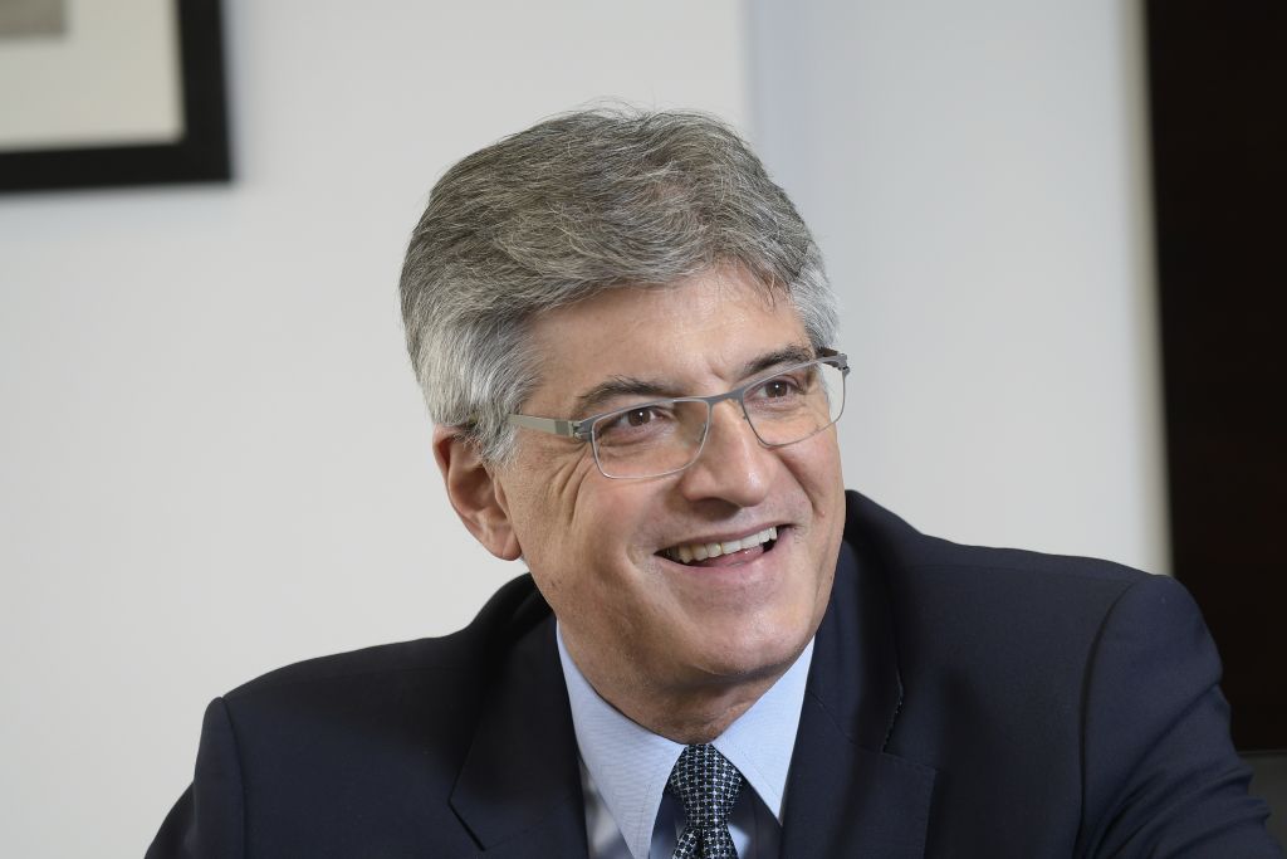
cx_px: 644
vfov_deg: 6.1
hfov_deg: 9.1
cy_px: 430
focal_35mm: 225
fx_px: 8044
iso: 500
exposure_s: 1/160
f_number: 4
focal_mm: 150
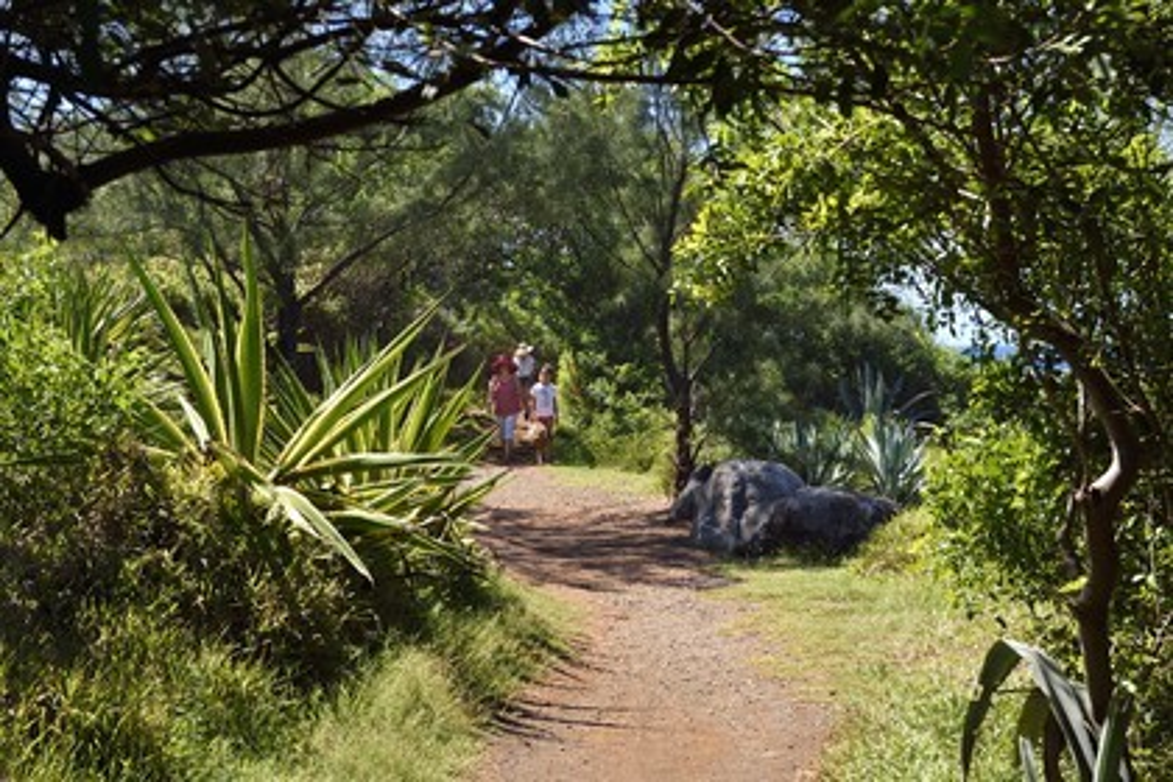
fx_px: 1694
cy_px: 391
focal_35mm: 52
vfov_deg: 26.0
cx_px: 586
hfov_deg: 38.2
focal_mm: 52
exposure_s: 1/160
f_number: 11
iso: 200
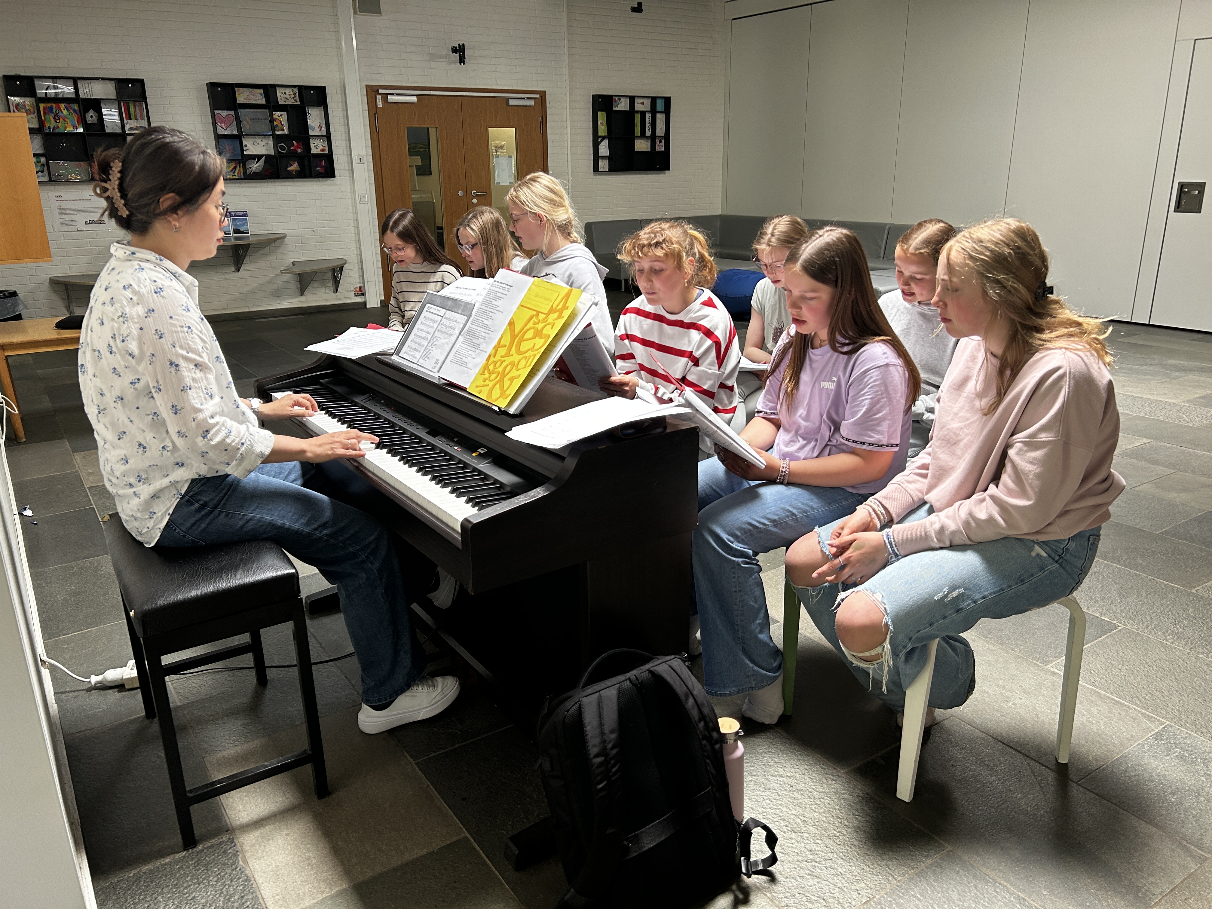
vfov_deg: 53.1
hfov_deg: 67.3
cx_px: 606
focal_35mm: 26
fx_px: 910
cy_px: 454
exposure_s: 1/114
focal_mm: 5.7
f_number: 1.5
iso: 125
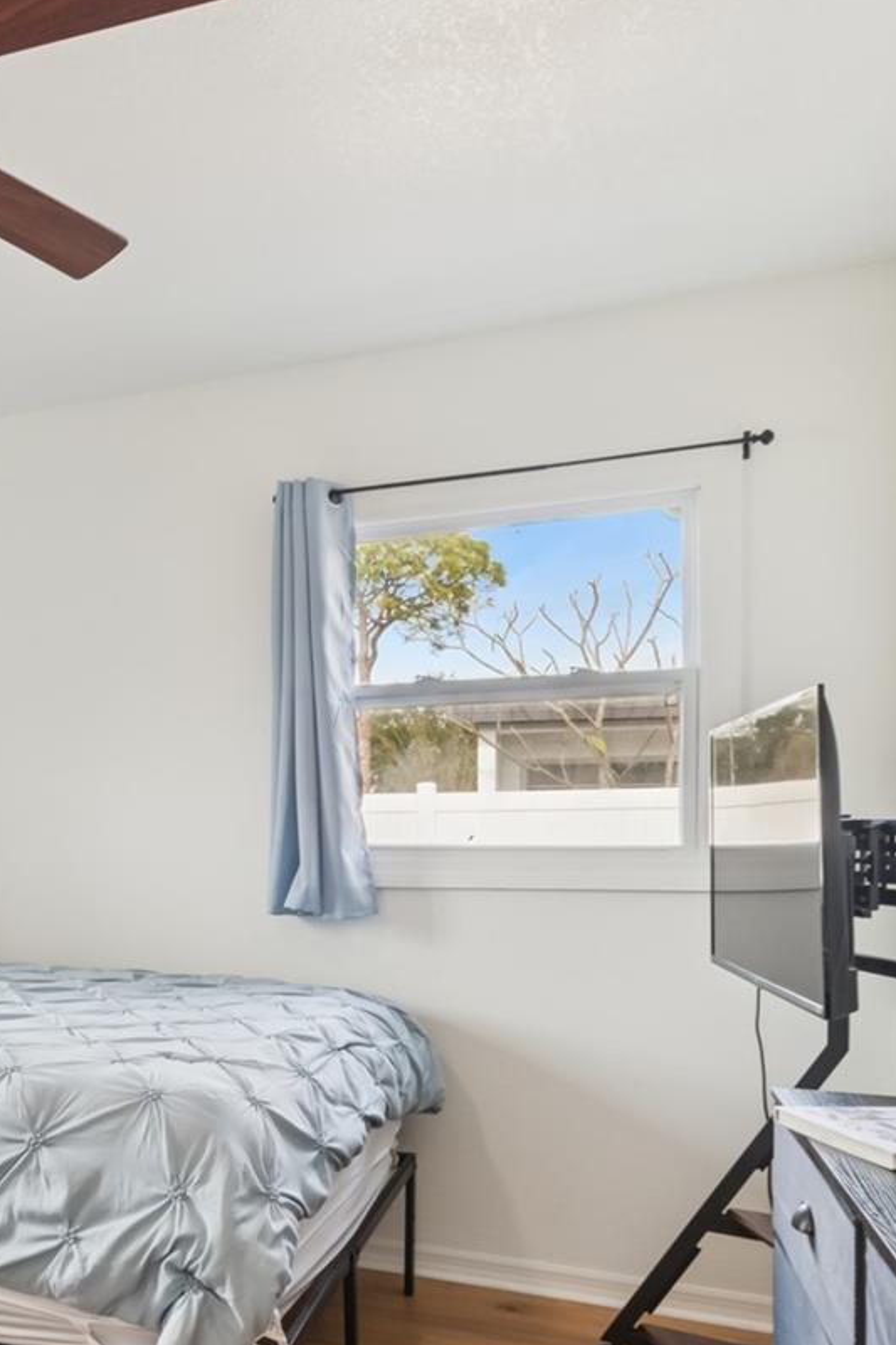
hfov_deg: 37.9
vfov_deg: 61.6
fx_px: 1120
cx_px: -39
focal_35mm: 30
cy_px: 777
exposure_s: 1/15
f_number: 7.1
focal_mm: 10
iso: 100
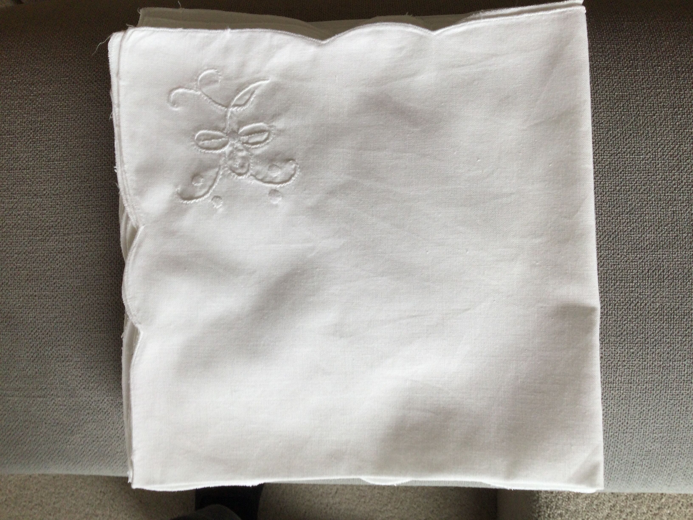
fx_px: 621
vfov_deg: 45.4
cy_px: 260
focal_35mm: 31
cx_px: 346
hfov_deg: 58.4
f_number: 2.4
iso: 40
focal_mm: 3.3
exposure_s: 1/100
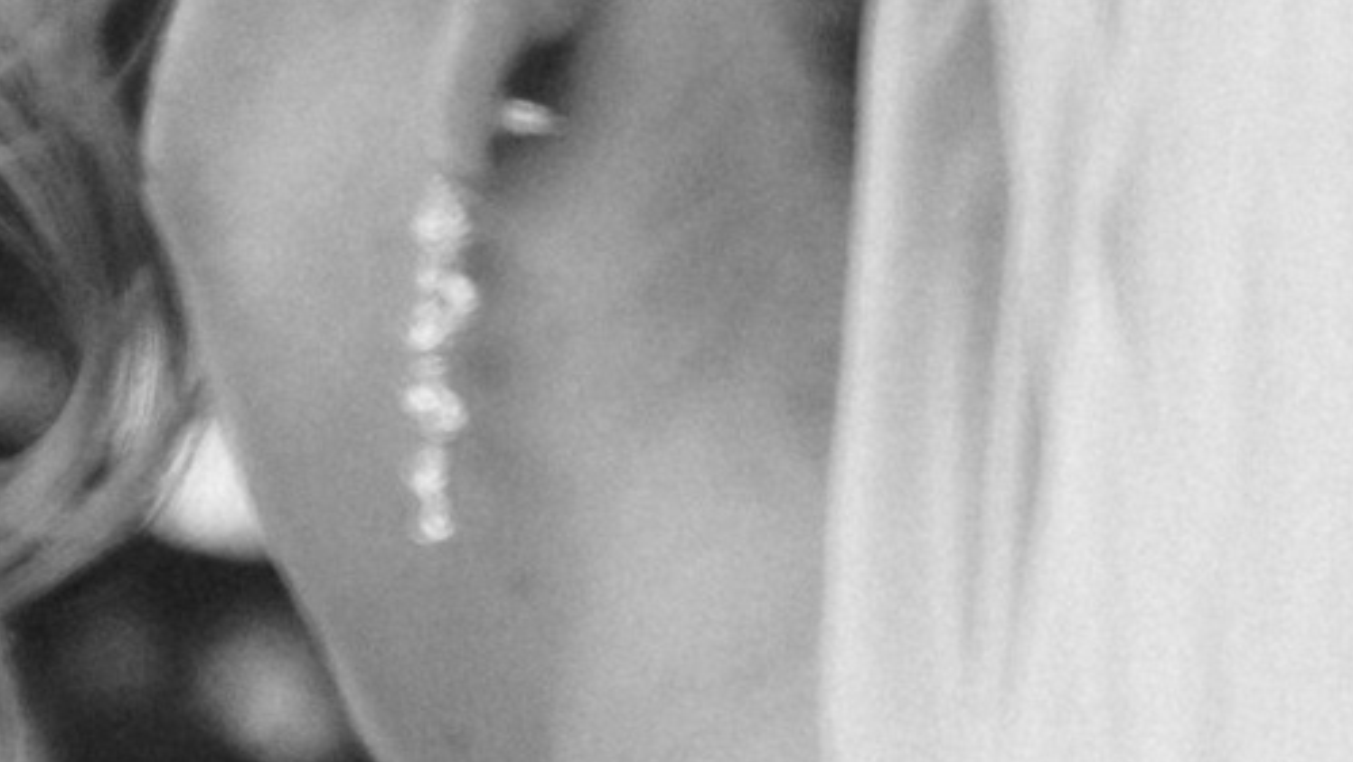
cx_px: -317
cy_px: 2489
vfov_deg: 2.8
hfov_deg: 5.0
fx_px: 15323
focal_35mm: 427
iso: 250
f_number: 1.8
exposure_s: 1/2200
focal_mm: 35
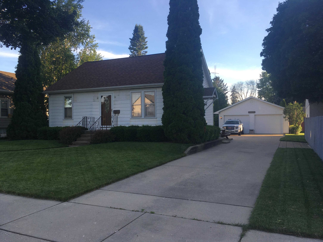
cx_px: 162
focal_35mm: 29
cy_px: 121
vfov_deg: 48.2
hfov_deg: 61.7
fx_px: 271
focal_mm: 4.15
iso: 25
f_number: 2.2
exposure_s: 1/313
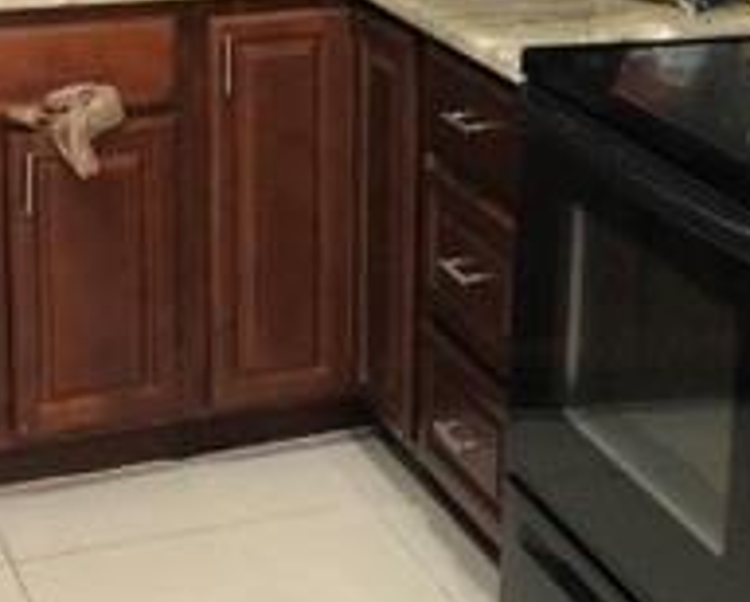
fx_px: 2022
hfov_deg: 21.0
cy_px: -8
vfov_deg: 16.6
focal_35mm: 91
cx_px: 465
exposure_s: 1/15
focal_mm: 4
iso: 50
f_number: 1.8
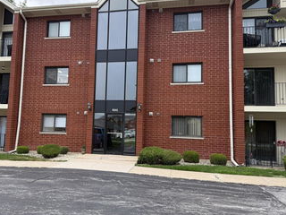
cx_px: 114
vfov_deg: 44.1
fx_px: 264
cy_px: 101
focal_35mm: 32
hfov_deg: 56.4
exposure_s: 1/261
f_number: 1.78
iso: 100
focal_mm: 6.76
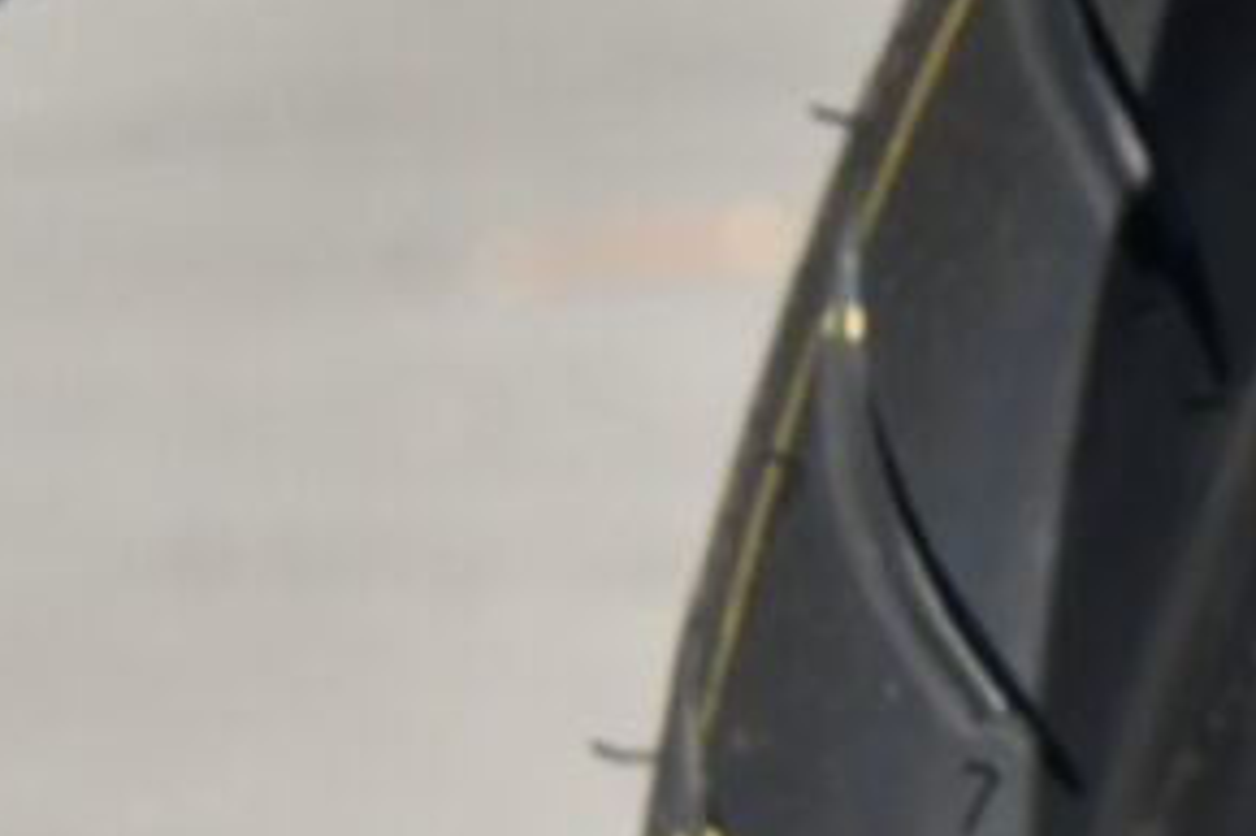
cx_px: 4067
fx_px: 13459
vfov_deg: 3.5
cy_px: -318
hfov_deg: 5.0
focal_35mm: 386
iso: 640
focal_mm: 56
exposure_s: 1/1000
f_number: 10
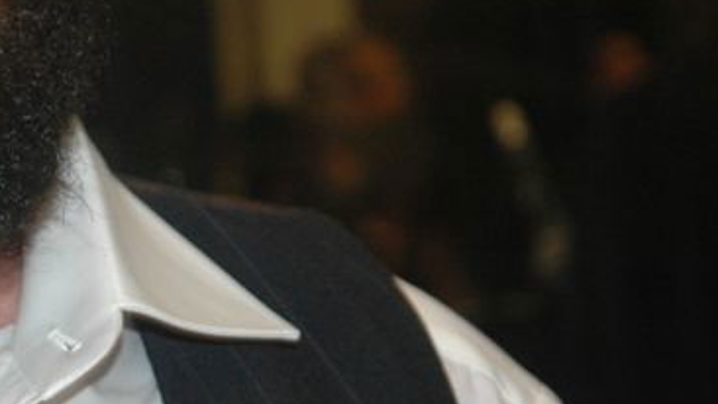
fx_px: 6531
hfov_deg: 6.3
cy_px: -79
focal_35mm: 343
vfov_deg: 3.5
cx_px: -179
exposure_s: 1/60
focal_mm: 78
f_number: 5.6
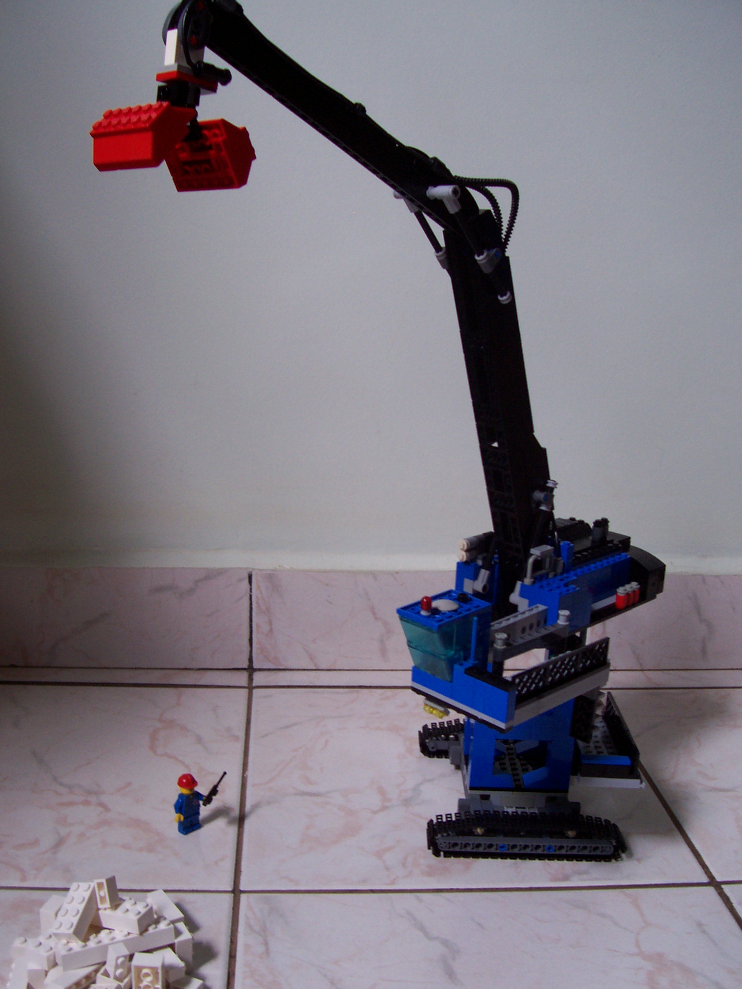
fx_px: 1086
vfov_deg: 49.0
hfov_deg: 37.7
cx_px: 365
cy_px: 515
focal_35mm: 38
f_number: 2.7
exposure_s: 1/55.3
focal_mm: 5.6
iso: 80
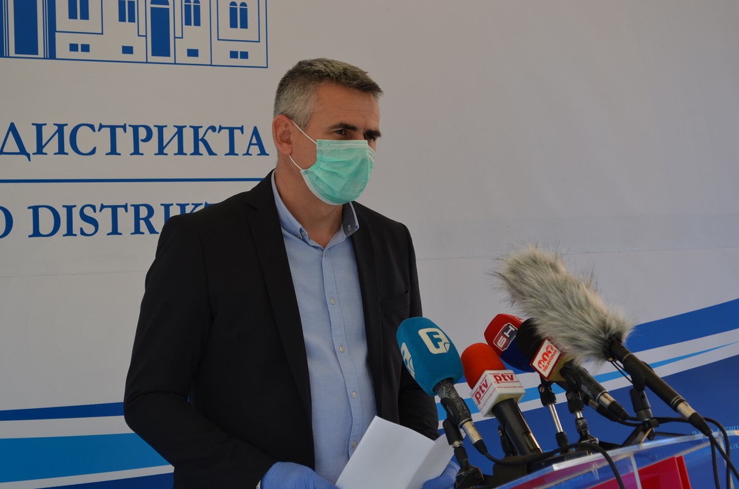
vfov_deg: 16.5
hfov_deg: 24.7
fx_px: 1690
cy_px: 244
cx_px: 370
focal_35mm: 82
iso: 200
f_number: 7.1
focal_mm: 55
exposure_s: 1/200
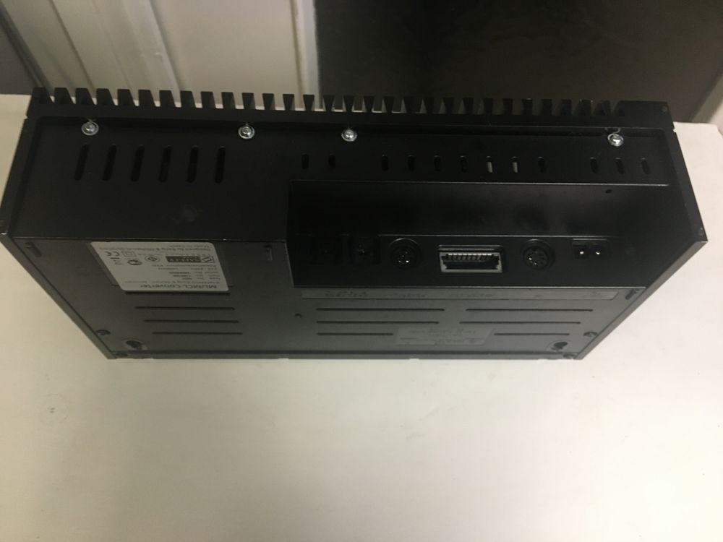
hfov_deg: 61.7
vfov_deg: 48.2
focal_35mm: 29
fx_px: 606
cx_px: 362
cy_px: 271
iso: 200
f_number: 2.2
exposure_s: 1/20
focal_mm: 4.15
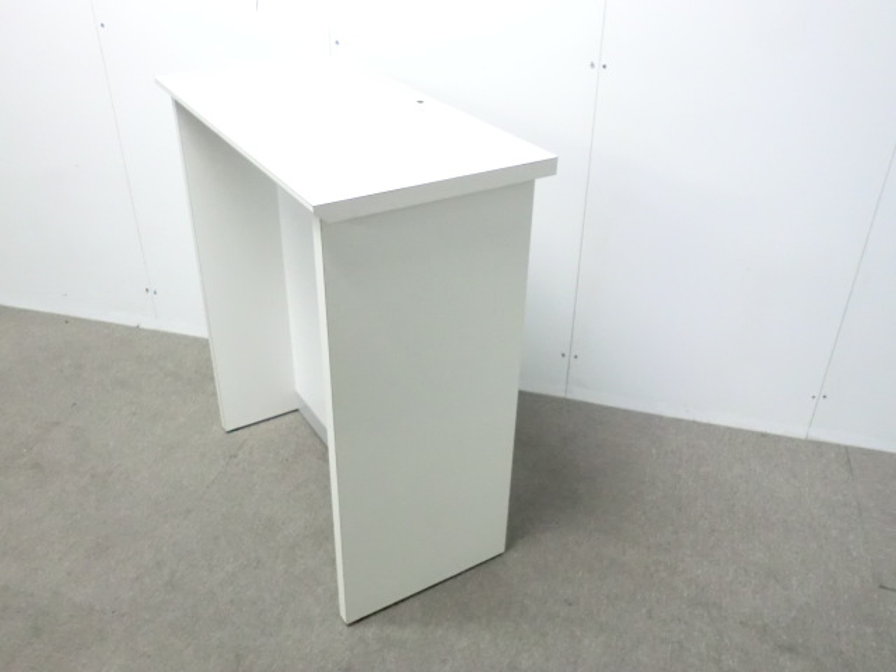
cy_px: 336
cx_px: 448
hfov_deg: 56.8
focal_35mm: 32
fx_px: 828
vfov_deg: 44.2
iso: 800
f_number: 3.5
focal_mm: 5.8
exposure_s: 1/40
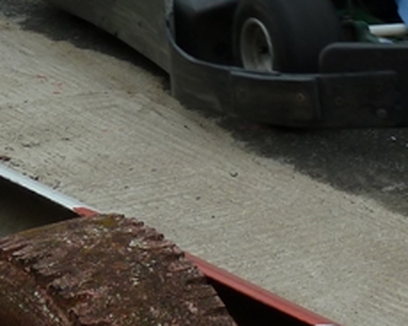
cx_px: 529
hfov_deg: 8.4
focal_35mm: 226
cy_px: -186
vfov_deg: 6.7
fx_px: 2729
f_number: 4.5
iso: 80
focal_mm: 8.5
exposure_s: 1/640
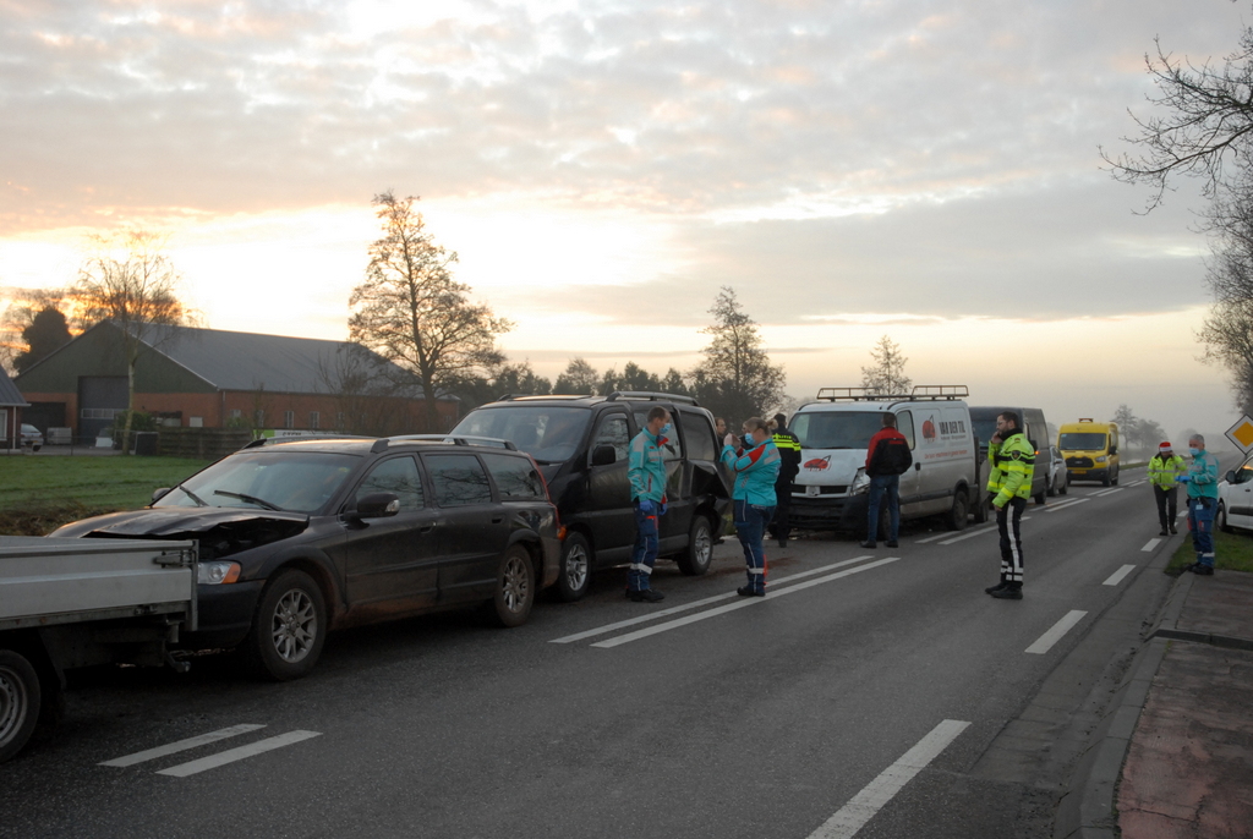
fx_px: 1412
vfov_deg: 33.1
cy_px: 420
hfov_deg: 47.9
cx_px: 626
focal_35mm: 40
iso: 400
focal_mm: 27
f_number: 4.5
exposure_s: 1/100
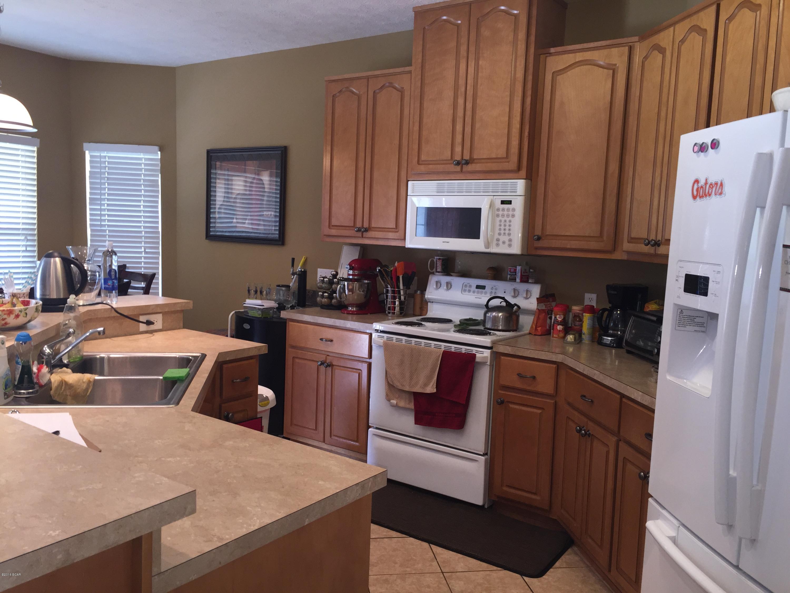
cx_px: 395
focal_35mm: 29
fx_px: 662
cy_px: 296
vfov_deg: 48.2
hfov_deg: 61.7
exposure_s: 1/30
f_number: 2.2
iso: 50
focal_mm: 4.15
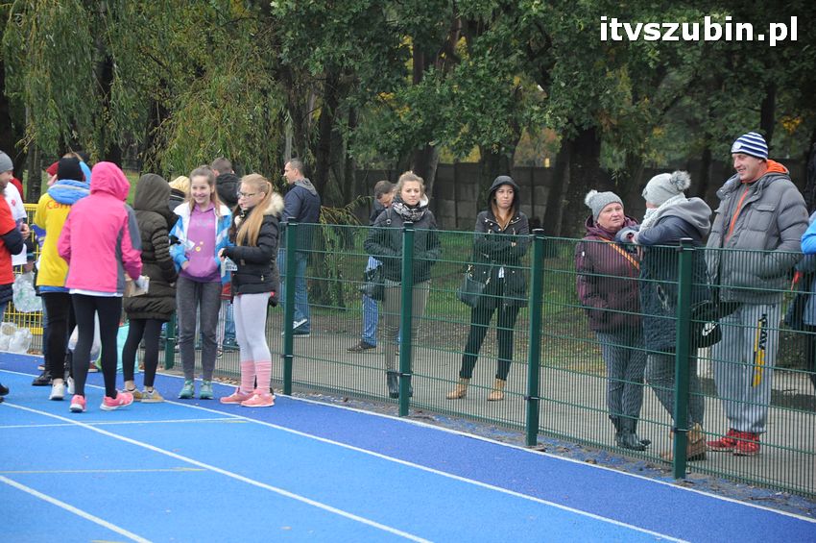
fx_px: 3566
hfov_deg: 13.1
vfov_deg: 8.7
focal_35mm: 158
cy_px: 272
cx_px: 408
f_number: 5.6
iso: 1000
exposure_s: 1/80
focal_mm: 105
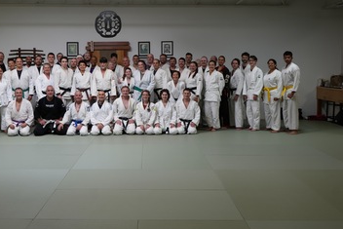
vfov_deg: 30.5
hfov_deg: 44.2
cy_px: 92
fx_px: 419
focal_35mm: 44
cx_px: 135
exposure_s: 1/160
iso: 320
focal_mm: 31
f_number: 4
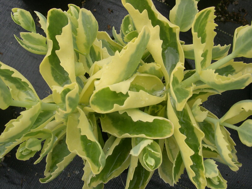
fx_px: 277
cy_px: 94
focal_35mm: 38
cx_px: 126
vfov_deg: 37.7
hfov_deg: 49.0
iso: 100
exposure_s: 1/168
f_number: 7.6
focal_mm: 8
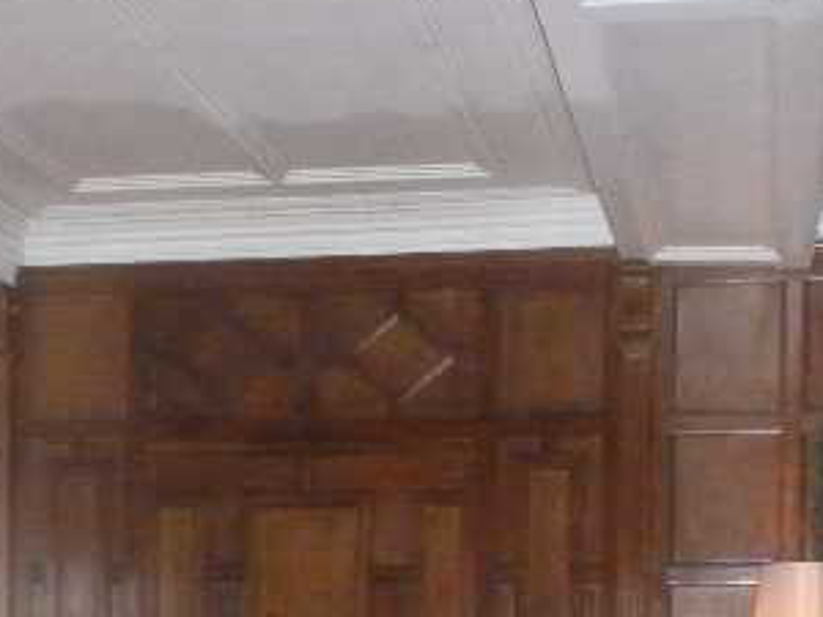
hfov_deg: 30.1
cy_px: 782
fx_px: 1522
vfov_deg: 21.0
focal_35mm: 64
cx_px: 529
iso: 800
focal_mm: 4.3
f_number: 3.3
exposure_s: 1/60
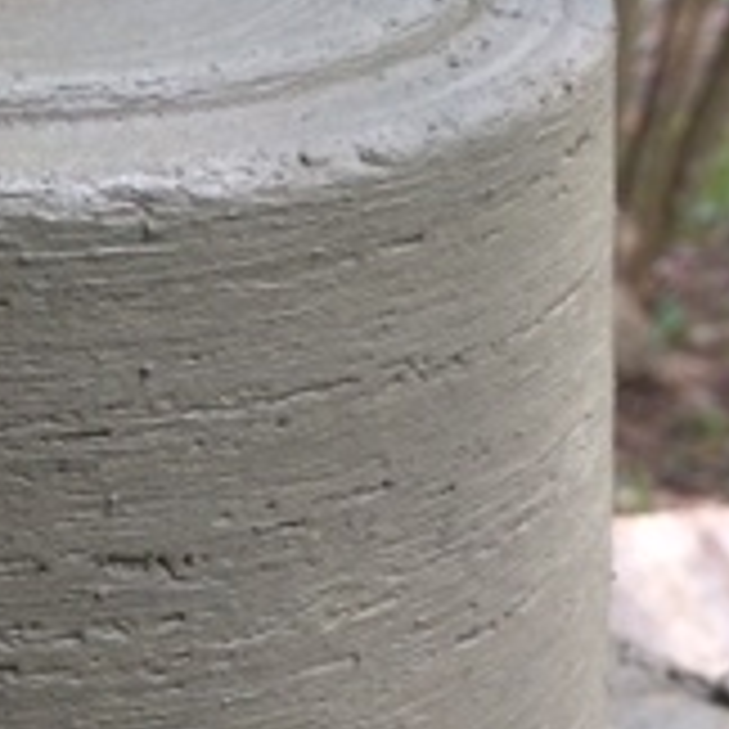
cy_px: 688
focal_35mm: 101
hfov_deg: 16.5
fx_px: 2406
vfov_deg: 16.9
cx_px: -144
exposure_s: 1/120
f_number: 2.2
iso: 50
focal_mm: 4.15
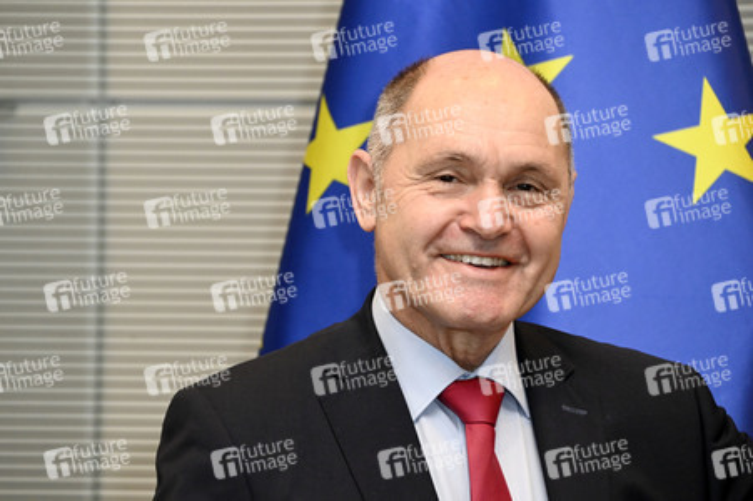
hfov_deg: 10.3
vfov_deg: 6.9
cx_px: 376
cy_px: 250
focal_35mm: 200
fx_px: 4180
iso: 6400
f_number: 5.6
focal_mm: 200
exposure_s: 1/250
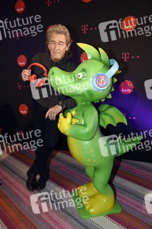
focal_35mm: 28
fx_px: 178
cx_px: 76
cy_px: 114
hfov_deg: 46.3
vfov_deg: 65.5
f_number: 6.3
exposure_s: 1/125
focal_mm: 28
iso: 1600
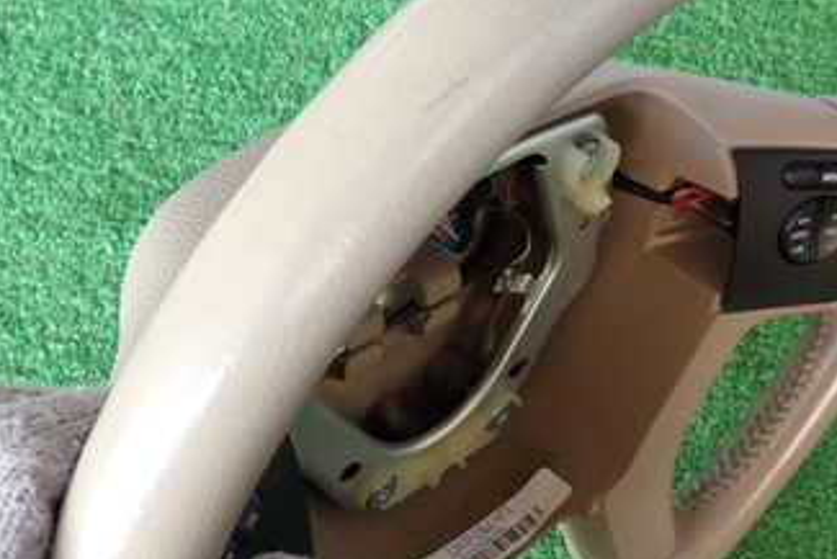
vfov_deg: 28.1
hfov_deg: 41.1
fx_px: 1116
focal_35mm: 48
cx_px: 458
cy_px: 286
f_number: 2
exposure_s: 1/40
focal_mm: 4.5
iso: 200
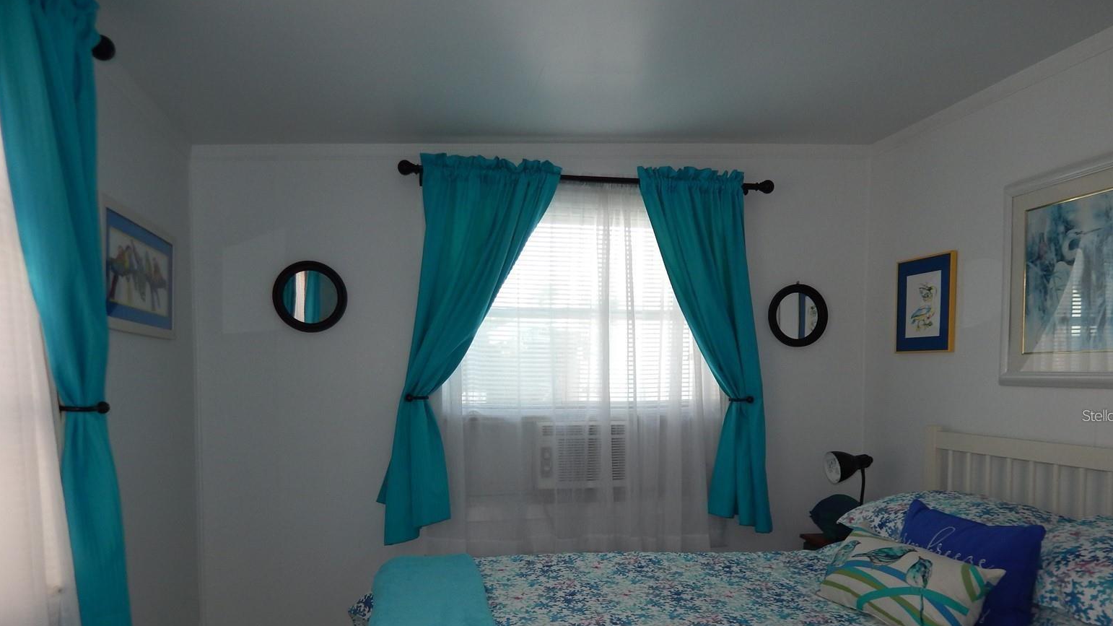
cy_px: 415
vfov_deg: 43.8
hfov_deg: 71.9
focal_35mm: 26
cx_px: 573
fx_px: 767
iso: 125
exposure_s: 1/80
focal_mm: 4
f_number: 3
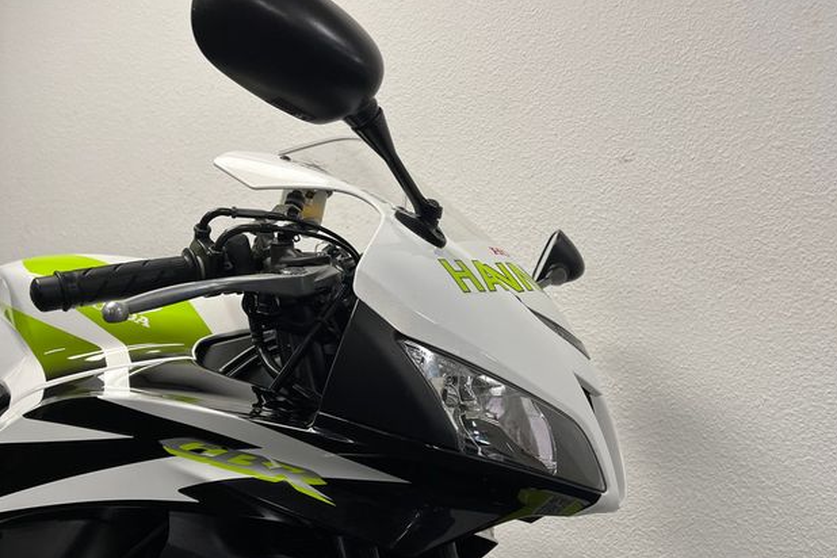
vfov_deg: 46.3
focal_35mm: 28
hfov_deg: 65.5
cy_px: 312
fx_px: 651
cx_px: 423
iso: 100
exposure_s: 1/100
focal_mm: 5.1
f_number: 1.6
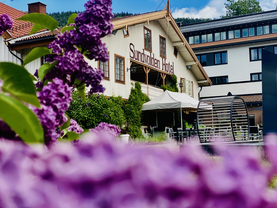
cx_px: 138
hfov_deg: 36.8
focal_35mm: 52
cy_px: 104
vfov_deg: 28.0
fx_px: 416
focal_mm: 6
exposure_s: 1/1020
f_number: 2
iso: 20
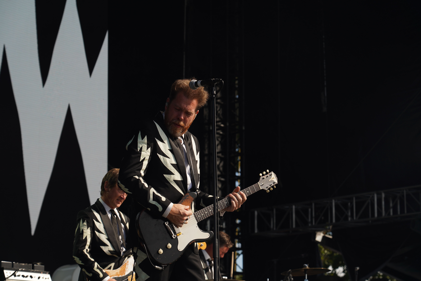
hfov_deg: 19.5
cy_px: 140
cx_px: 210
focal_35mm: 105
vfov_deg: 13.0
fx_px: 1228
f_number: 6.3
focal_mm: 105
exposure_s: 1/320
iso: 100
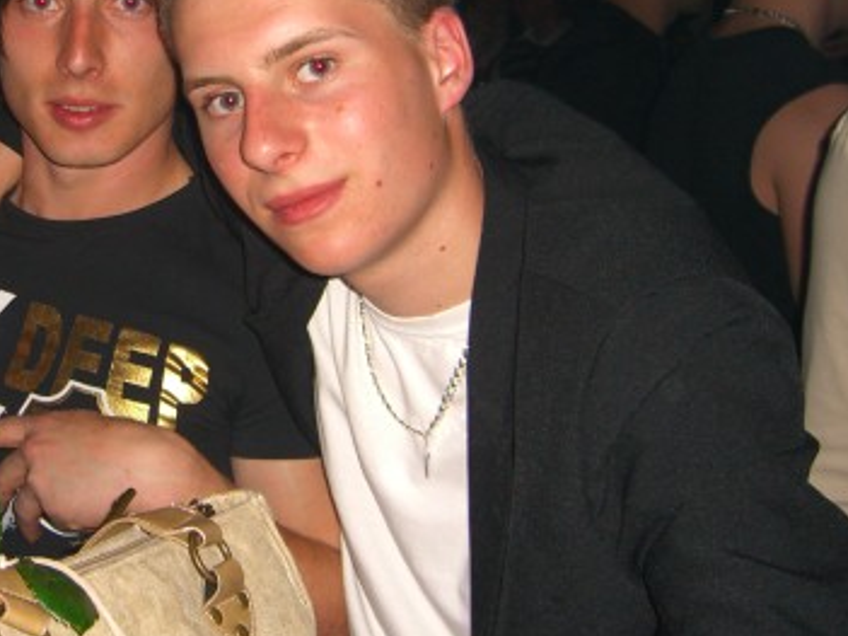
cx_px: 162
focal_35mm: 65
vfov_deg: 22.5
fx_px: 1592
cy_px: 201
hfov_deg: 29.1
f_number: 2.8
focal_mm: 7.9
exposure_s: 1/60
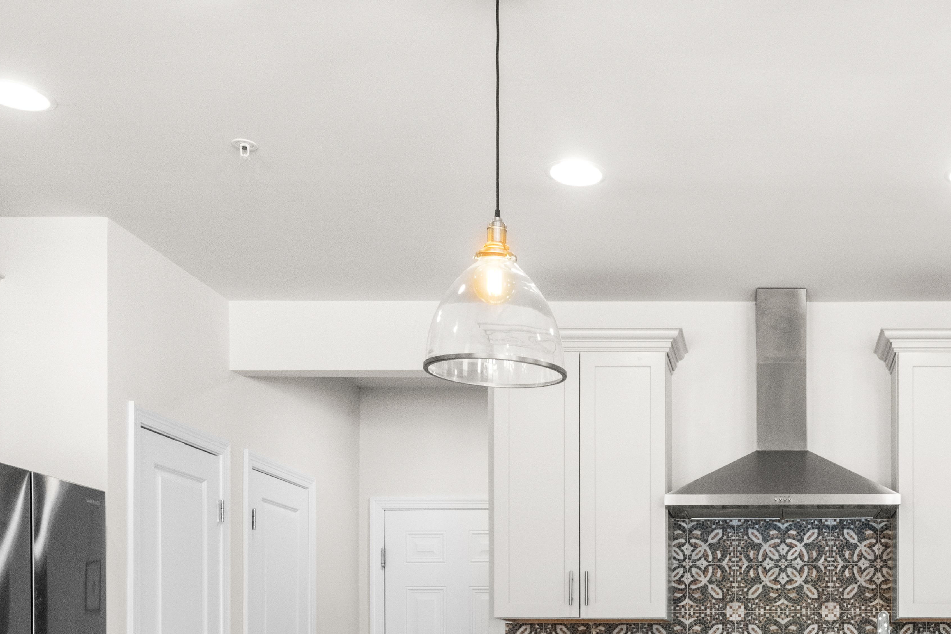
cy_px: 677
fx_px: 1169
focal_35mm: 44
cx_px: 785
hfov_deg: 42.0
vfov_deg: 28.0
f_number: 11
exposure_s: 1/8
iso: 1600
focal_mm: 15.8
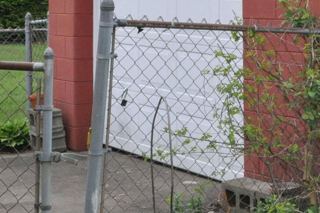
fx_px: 897
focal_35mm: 101
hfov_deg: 19.0
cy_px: -17
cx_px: 397
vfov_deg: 13.3
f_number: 14
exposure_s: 1/800
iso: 1600
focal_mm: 22
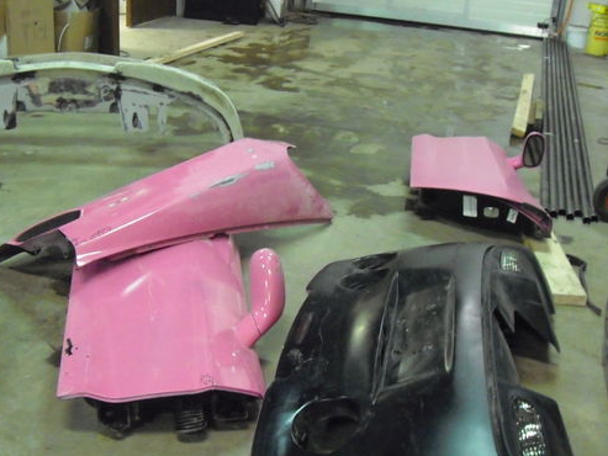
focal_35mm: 48
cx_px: 260
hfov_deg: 39.6
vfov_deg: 30.2
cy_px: 264
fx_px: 843
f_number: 2.7
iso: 800
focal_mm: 6.2
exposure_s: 1/30
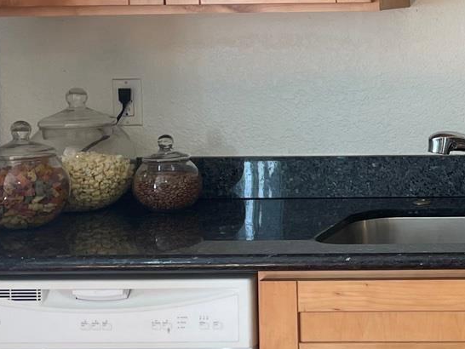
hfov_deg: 18.5
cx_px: 662
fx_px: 1290
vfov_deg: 15.3
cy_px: 83
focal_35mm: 96
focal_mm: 4.2
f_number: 1.6
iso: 64
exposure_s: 1/120
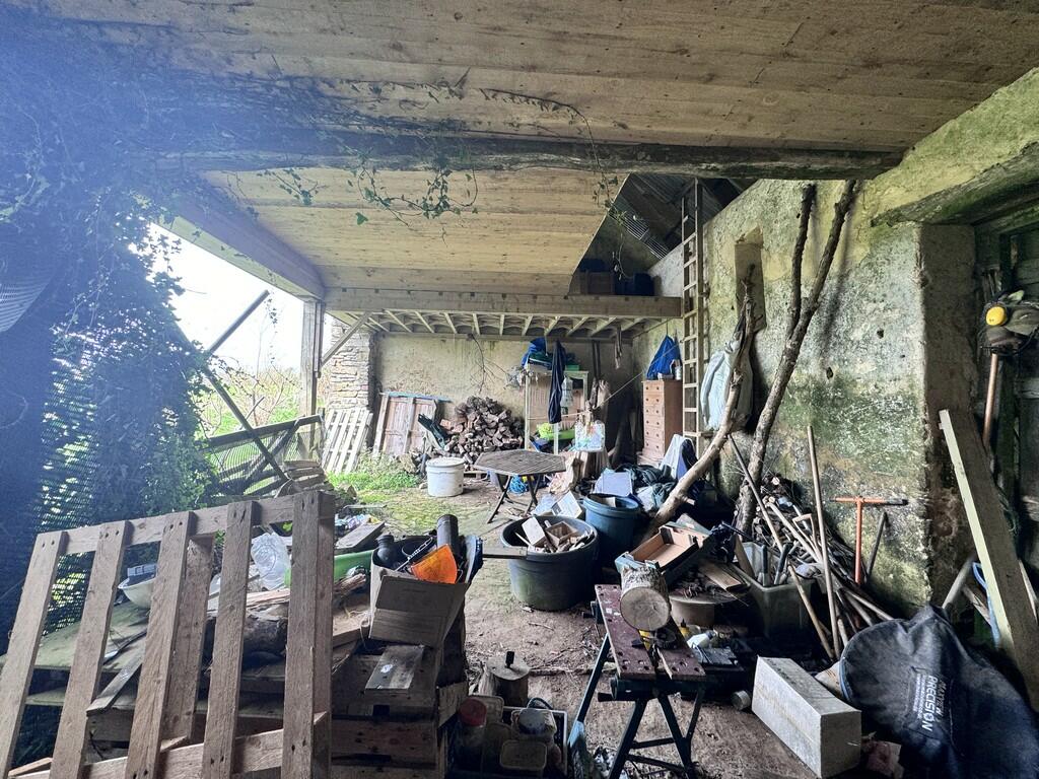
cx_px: 520
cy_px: 390
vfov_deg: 85.7
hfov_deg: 102.1
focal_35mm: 14
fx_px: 420
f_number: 2.2
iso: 100
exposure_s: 1/99
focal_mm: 2.22
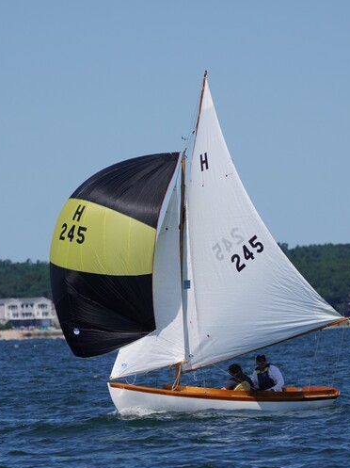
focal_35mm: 539
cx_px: 182
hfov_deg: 2.8
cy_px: 250
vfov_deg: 3.7
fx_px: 7276
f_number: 5.6
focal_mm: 232
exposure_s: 1/1600
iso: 125
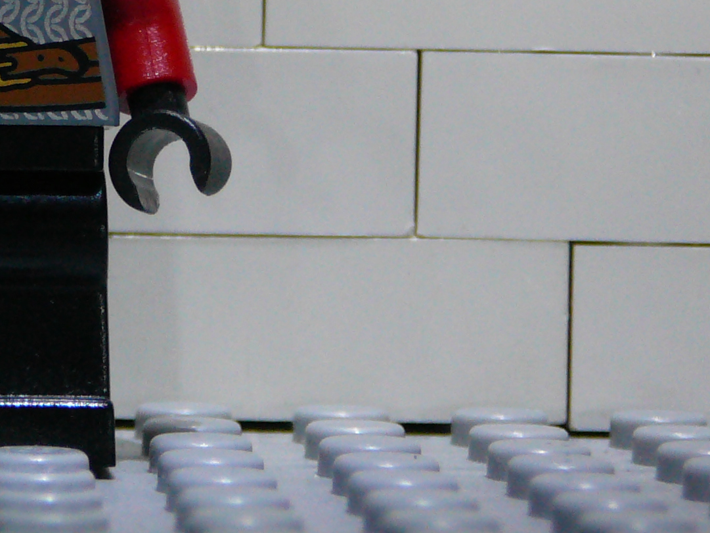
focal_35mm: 225
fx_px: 4615
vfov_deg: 6.6
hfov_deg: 8.7
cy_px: 32
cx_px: -72
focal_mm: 14.1
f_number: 3.9
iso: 200
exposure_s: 1/20
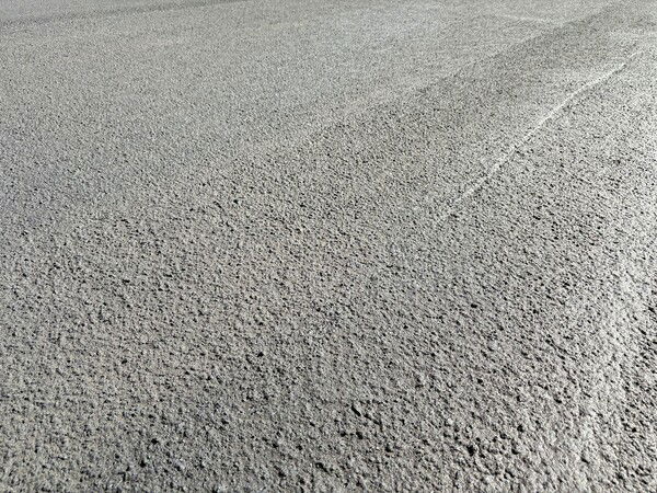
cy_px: 246
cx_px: 328
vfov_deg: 53.1
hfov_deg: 67.3
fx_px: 493
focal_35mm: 26
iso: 50
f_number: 1.6
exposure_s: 1/1175
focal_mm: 5.96
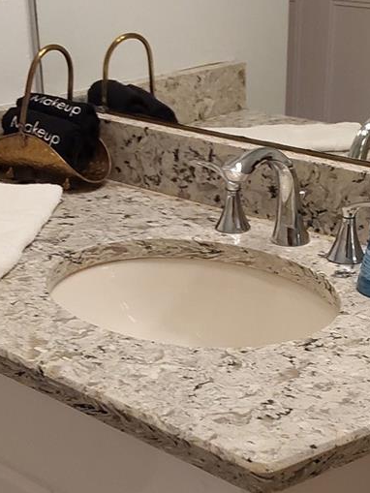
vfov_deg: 29.1
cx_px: 206
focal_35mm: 66
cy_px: 347
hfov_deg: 22.3
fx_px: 940
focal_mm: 2.91
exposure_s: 1/60
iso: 100
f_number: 1.9
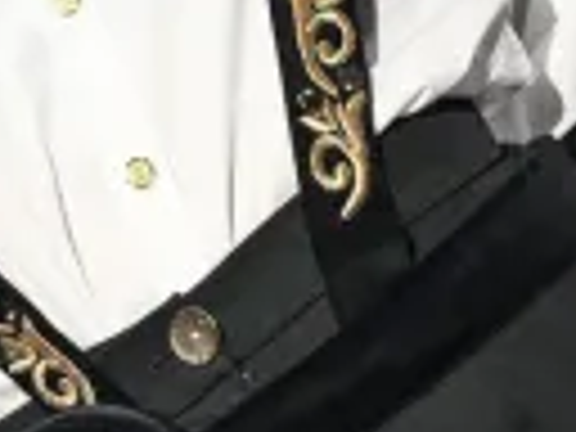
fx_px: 18986
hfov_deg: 1.7
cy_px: 182
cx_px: -338
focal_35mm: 1141
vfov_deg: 1.3
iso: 2000
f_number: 2.8
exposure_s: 1/800
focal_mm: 200
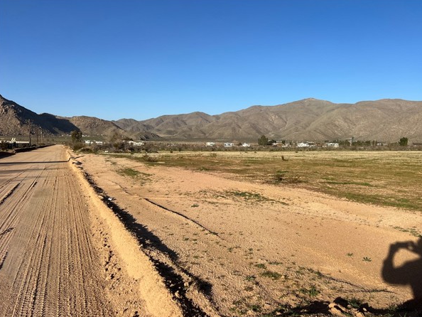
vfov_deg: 49.7
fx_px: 341
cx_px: 224
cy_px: 168
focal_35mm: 28
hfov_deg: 63.4
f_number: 1.5
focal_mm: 5.7
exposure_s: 1/5587
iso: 50
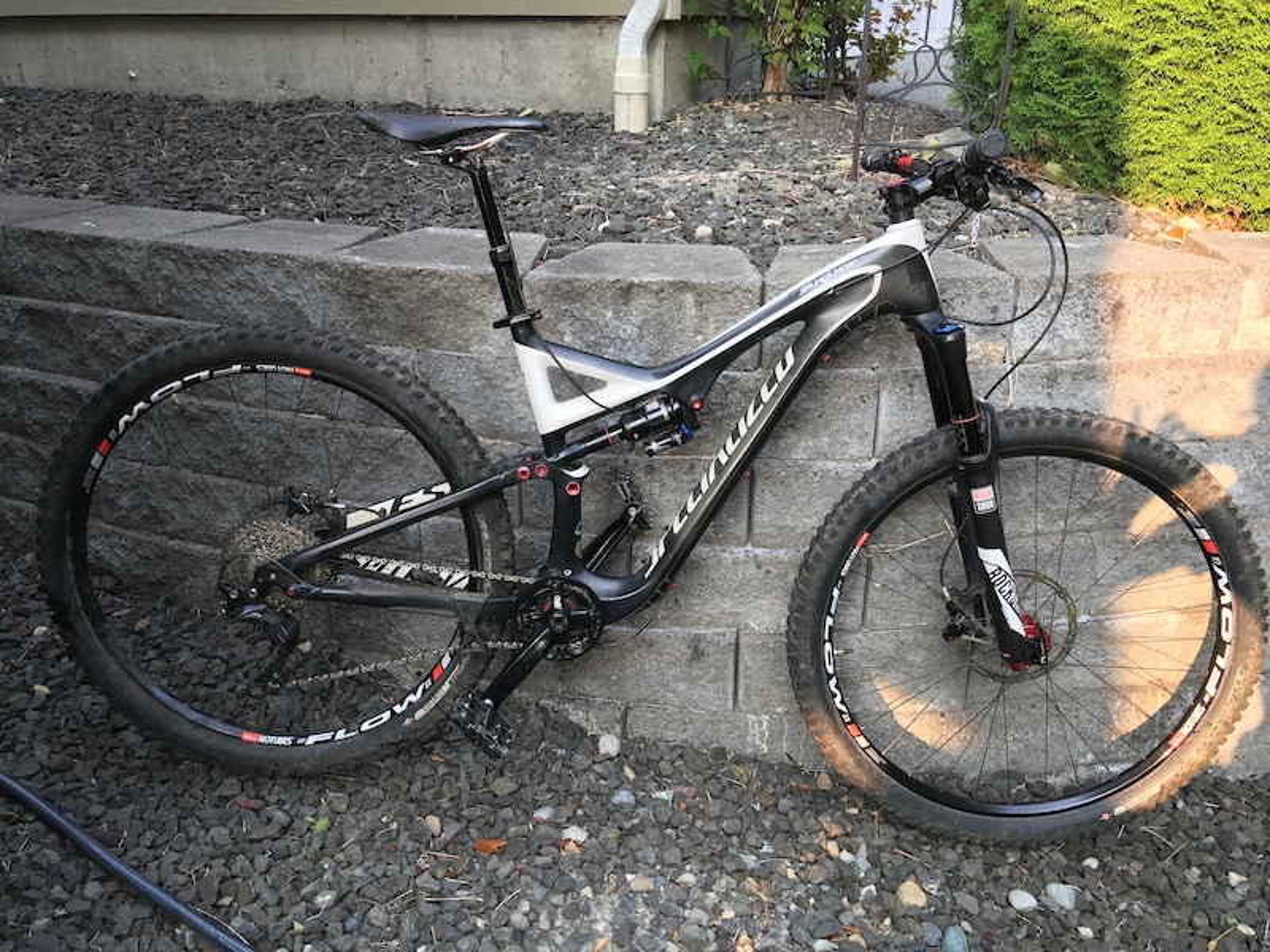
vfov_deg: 48.2
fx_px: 1064
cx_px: 635
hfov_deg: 61.7
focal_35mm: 29
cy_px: 476
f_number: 2.2
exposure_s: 1/120
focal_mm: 4.15
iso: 40
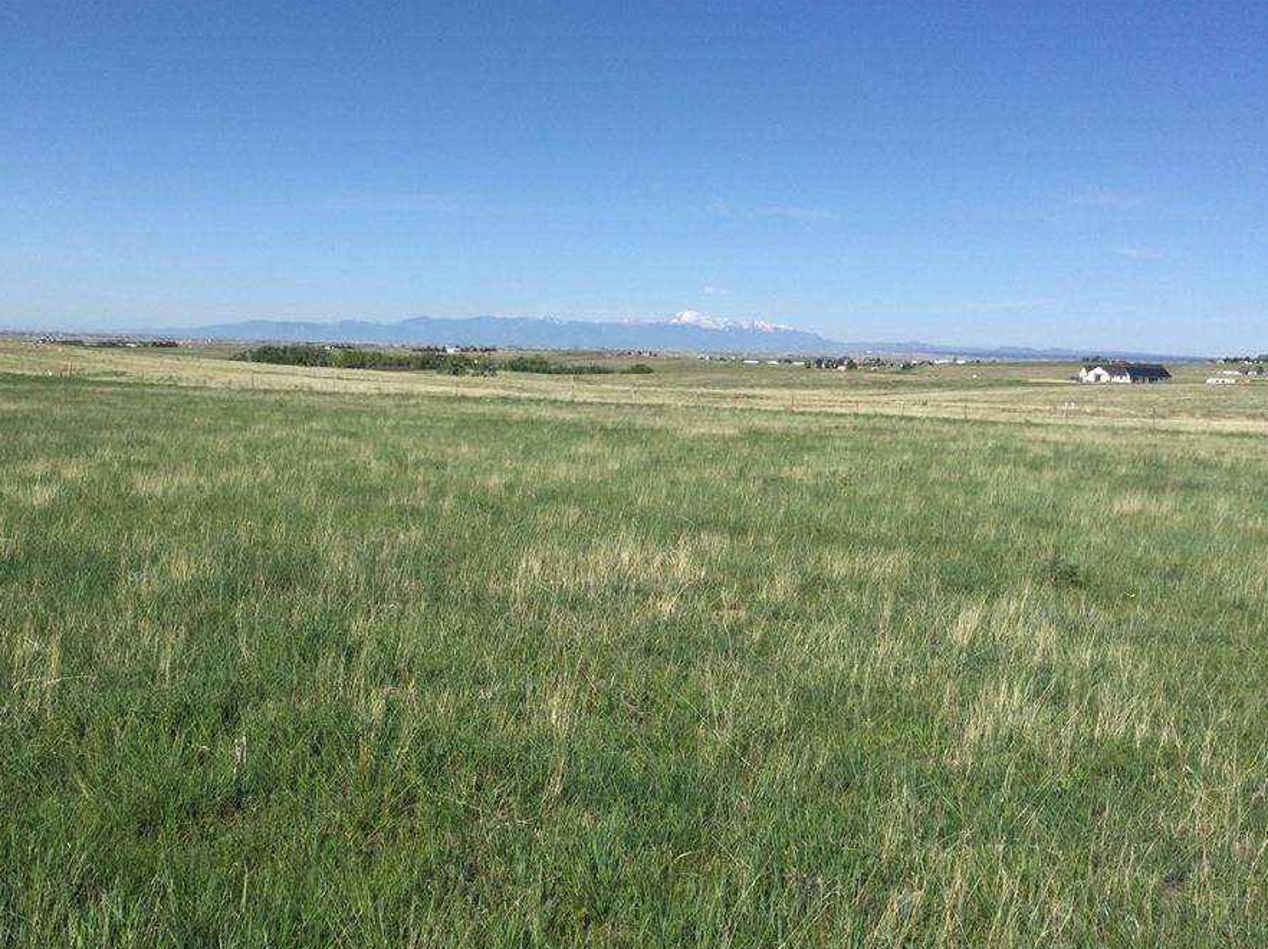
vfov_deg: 39.6
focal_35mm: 36
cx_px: 572
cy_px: 426
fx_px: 1318
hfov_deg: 51.3
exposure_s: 1/1812
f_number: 2.4
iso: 25
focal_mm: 3.3
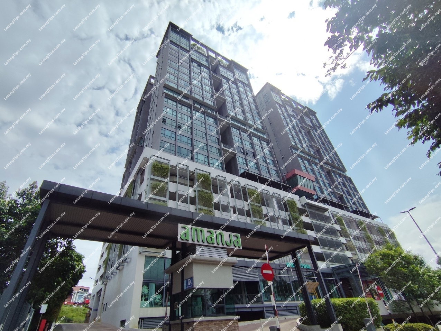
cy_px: 166
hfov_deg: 94.5
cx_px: 220
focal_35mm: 16
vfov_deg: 78.1
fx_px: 204
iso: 50
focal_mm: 1.65
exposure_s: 1/4501
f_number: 2.2
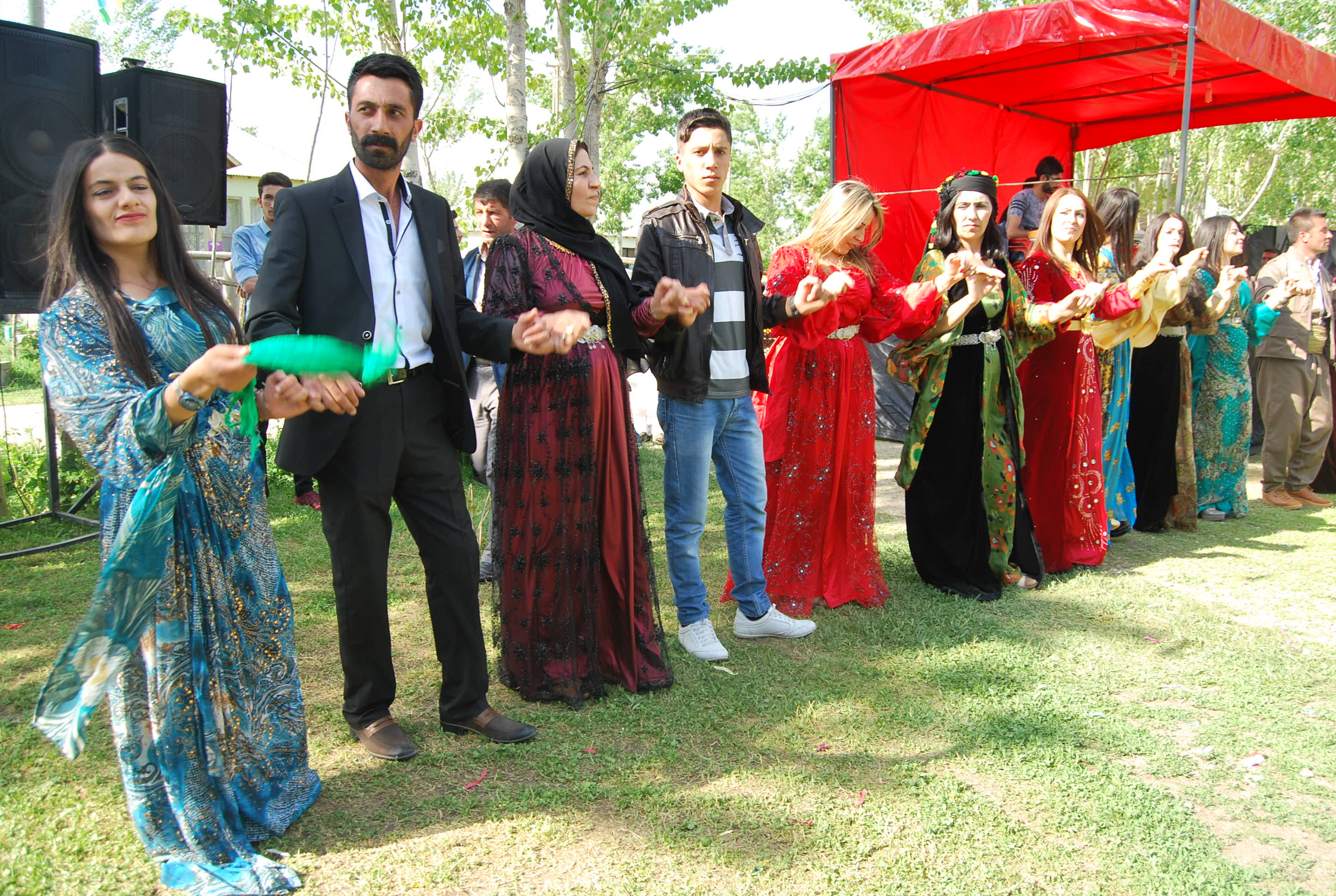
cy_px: 448
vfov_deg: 48.1
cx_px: 668
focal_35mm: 27
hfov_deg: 67.3
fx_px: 1004
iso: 140
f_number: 5.6
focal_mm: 18
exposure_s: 1/125
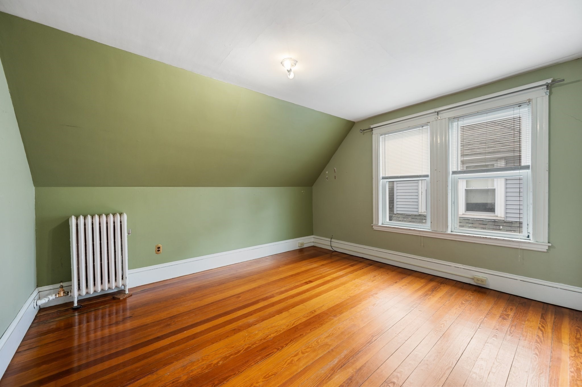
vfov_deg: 81.1
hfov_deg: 104.3
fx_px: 226
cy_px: 194
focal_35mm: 14
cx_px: 291
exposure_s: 1/8
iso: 500
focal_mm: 14
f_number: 7.1
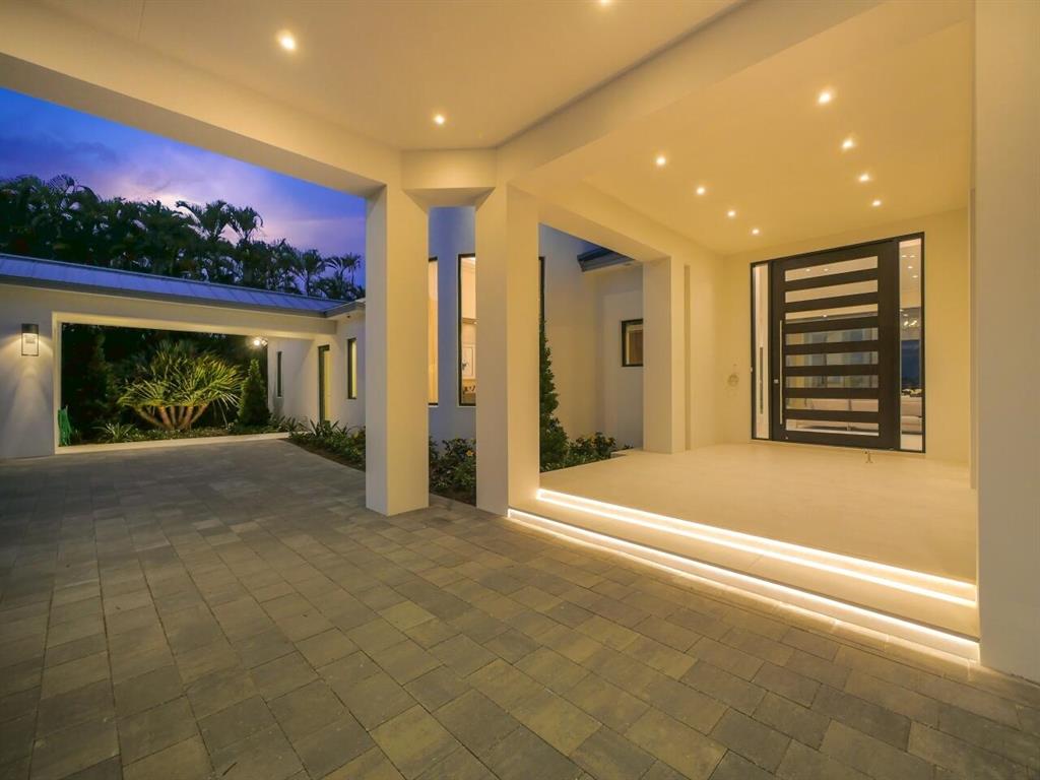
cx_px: 520
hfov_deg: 102.1
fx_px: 421
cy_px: 390
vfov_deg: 85.7
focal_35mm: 14
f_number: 4
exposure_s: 1/13
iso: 200
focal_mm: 7
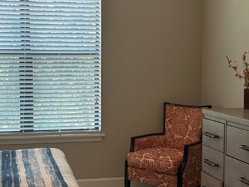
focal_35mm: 64
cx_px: 109
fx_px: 460
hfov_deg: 30.2
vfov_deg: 22.9
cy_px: 90
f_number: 1.5
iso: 64
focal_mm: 5.7
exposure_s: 1/120
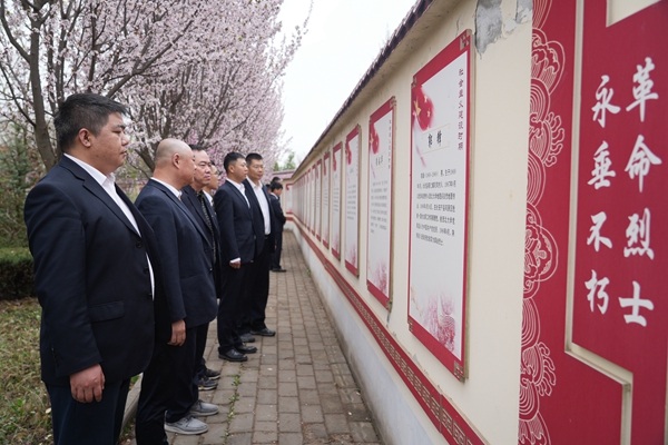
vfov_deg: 45.0
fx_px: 538
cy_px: 222
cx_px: 334
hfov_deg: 63.7
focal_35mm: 29
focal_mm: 29
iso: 100
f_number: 4
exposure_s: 1/90
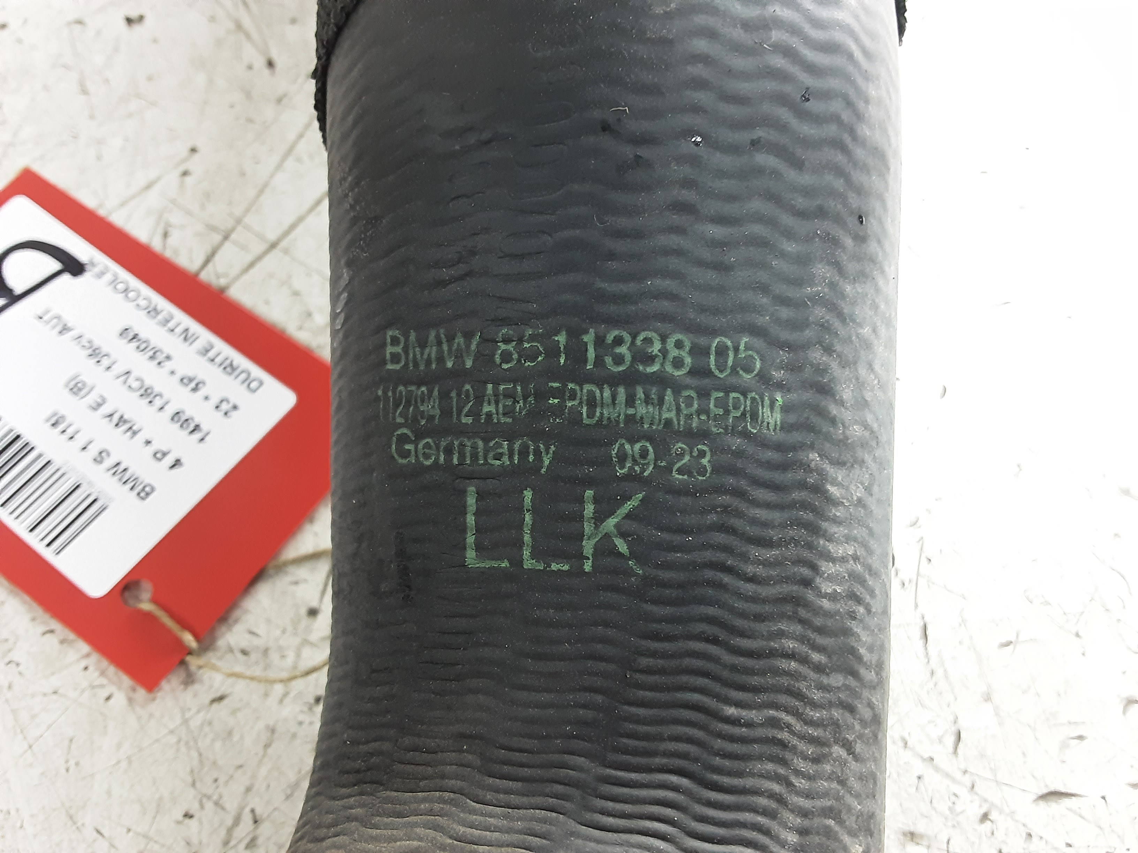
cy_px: 426
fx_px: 888
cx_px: 569
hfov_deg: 65.3
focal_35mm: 27
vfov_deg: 51.4
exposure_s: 1/25
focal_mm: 2.91
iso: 200
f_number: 1.9
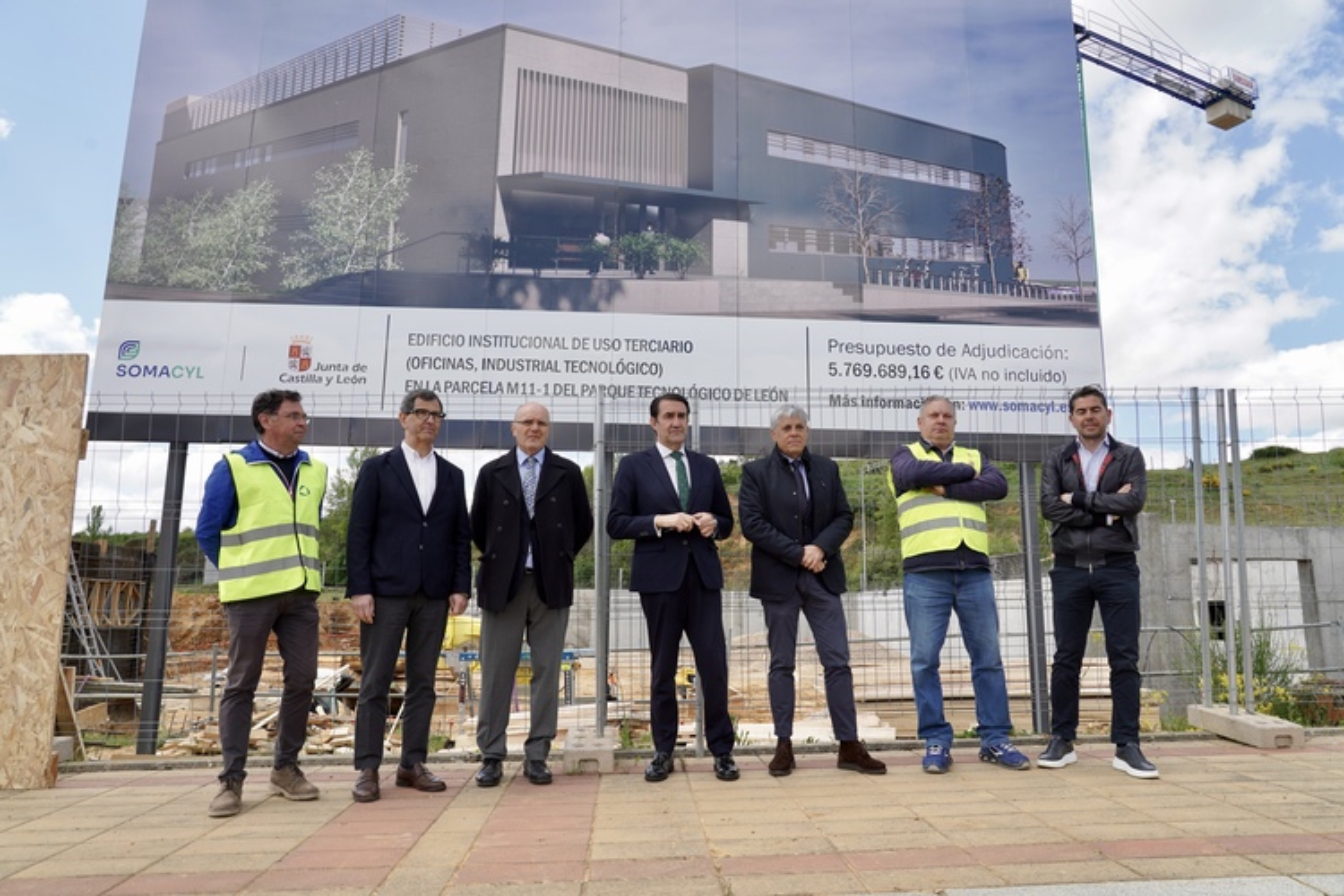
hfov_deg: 73.7
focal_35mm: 24
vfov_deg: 53.1
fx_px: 896
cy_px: 448
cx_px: 672
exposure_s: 1/100
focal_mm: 24
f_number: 9
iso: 160
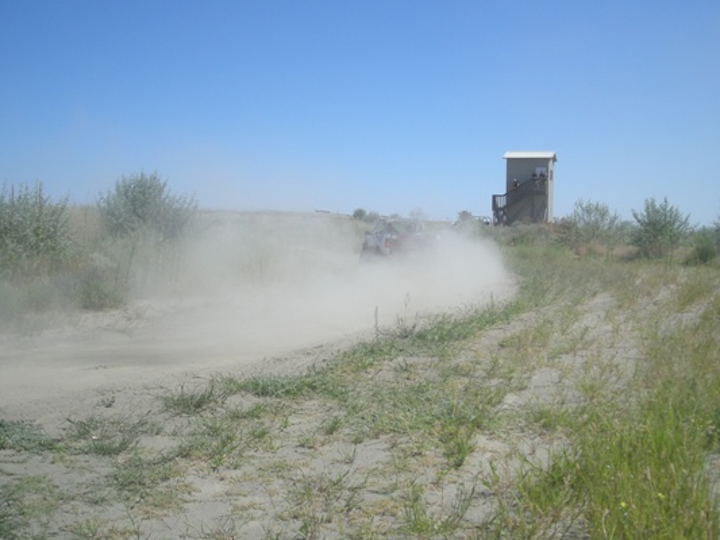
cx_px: 384
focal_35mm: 42
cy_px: 243
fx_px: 874
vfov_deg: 34.3
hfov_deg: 44.8
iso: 50
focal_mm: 5.7
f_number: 5.7
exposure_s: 1/314
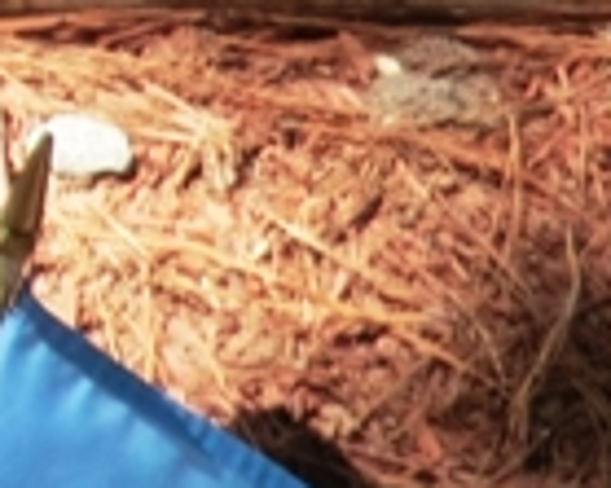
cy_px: -202
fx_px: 6108
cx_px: -971
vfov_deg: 4.6
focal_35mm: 338
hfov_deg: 5.5
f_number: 4
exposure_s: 1/125
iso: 80
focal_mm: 8.4
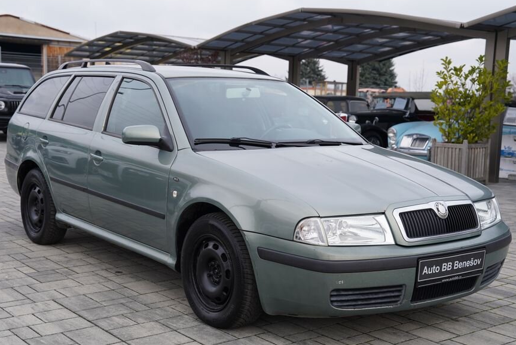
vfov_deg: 26.5
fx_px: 731
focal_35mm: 51
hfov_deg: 38.8
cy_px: 196
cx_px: 236
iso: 100
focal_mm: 43
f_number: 4.5
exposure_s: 1/125
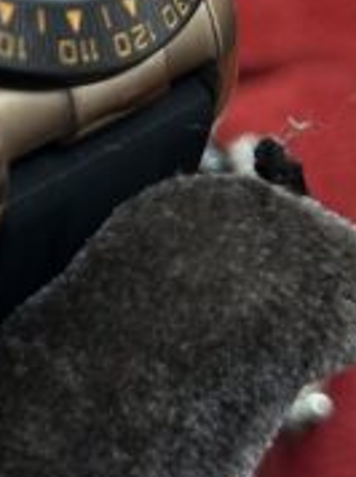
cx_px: -94
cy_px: -169
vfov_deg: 9.0
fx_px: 2969
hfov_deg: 6.8
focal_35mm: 216
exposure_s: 1/604
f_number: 1.78
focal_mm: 6.86
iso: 64
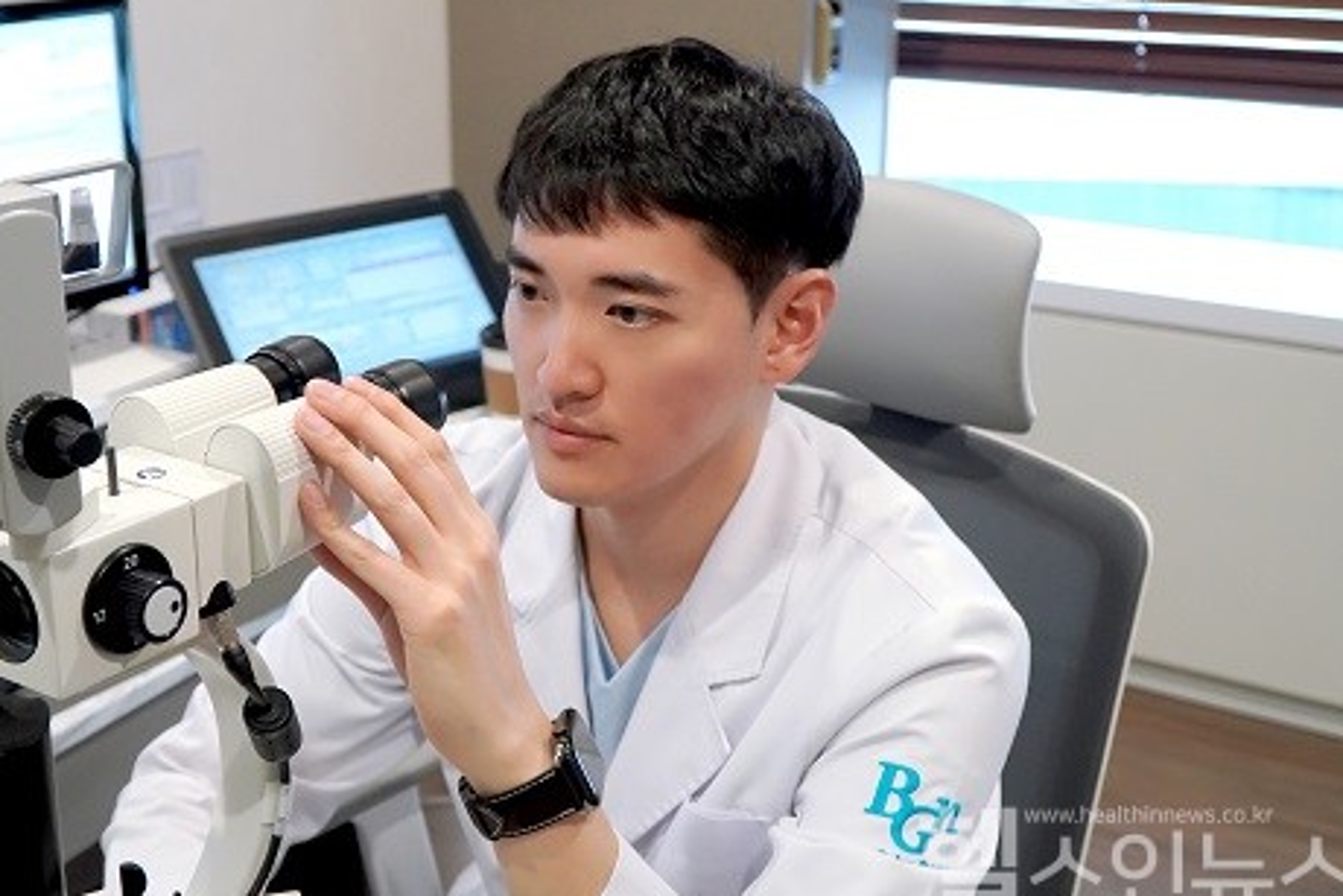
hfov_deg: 45.1
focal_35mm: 43
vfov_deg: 31.2
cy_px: 379
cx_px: 526
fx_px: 1605
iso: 2000
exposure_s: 1/160
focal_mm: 22
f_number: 4
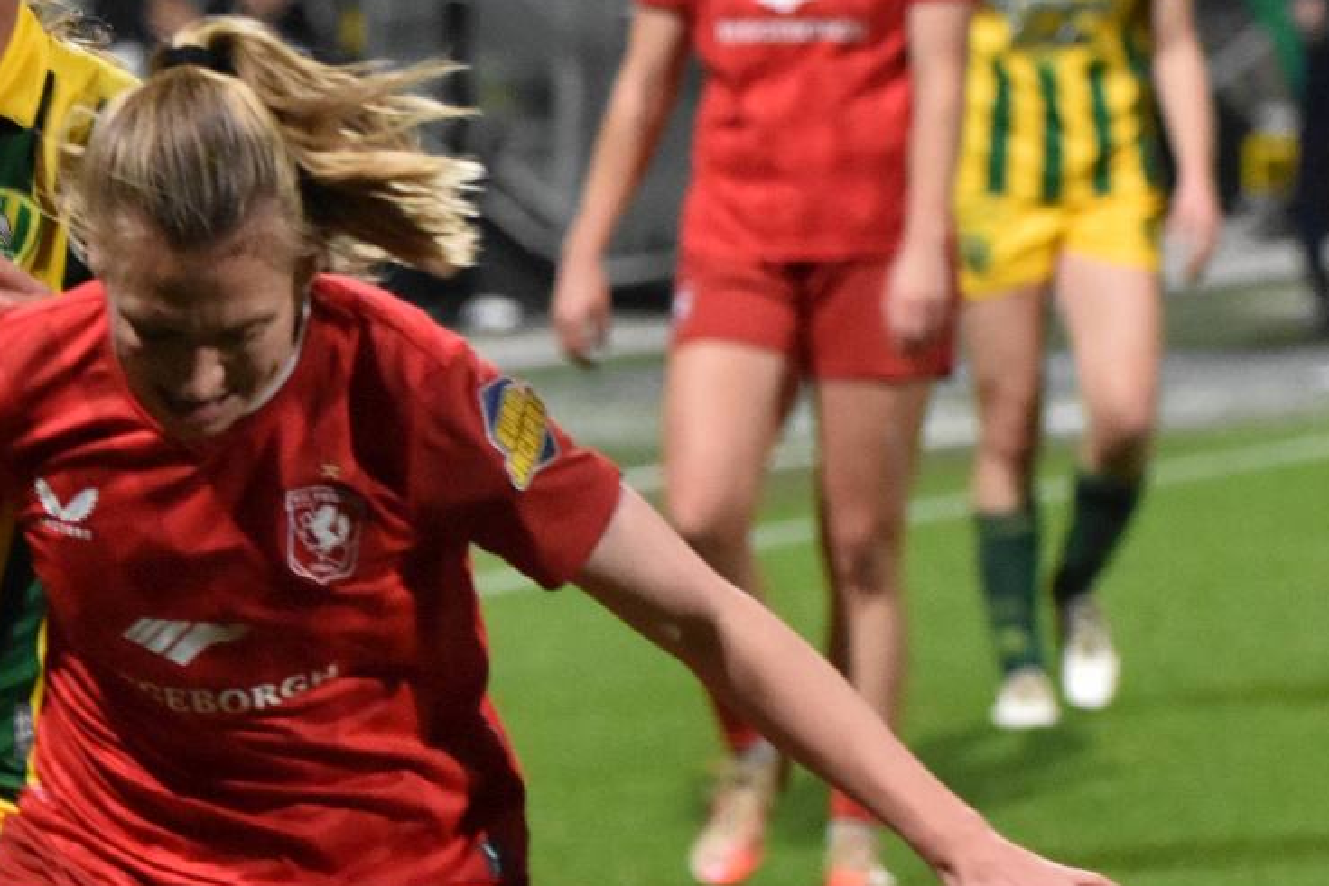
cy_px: 850
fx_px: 16762
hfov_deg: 4.5
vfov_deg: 3.0
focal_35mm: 454
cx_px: 186
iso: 2500
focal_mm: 116
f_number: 2.8
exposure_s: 1/640
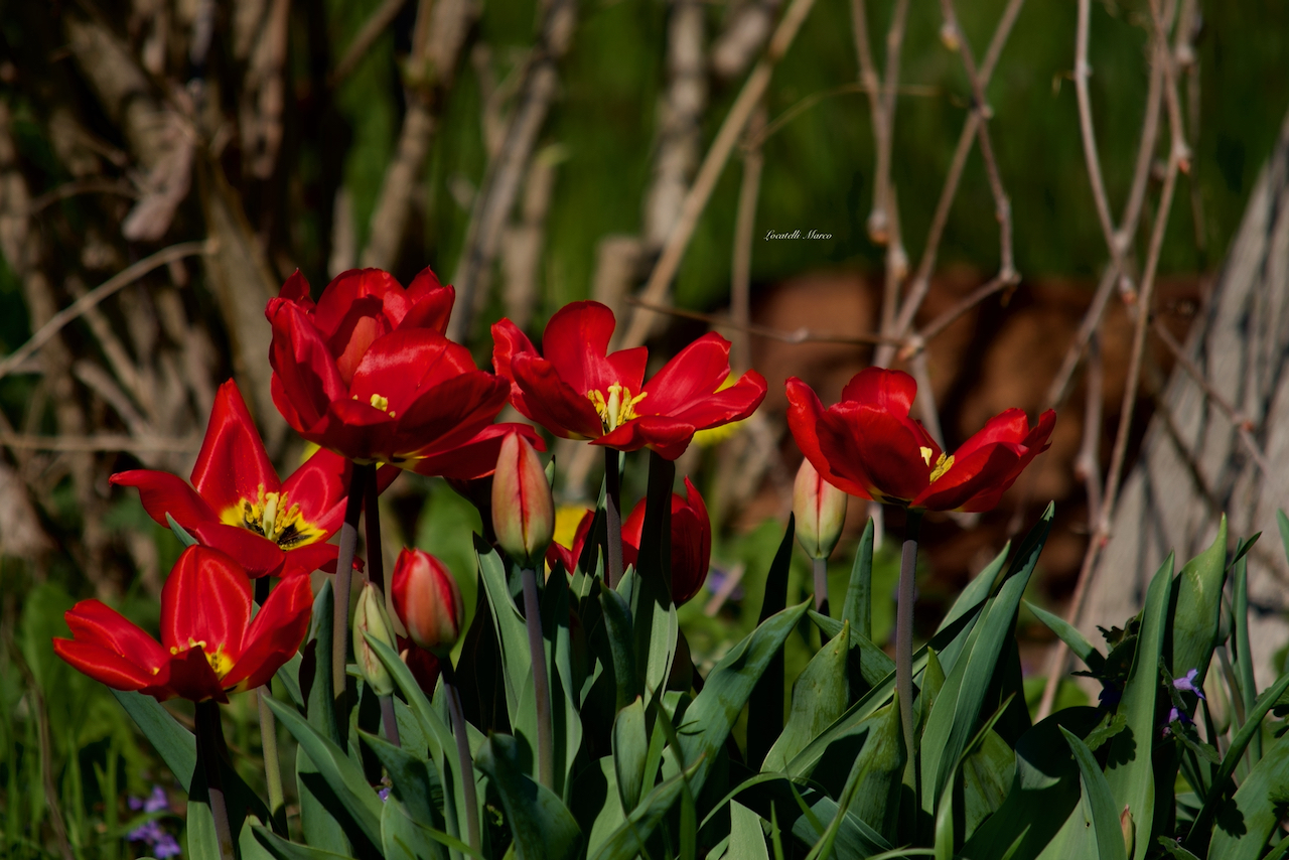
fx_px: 16115
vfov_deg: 3.1
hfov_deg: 4.6
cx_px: 644
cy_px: 430
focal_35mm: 450
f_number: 5.6
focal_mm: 300
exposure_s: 1/800
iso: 100
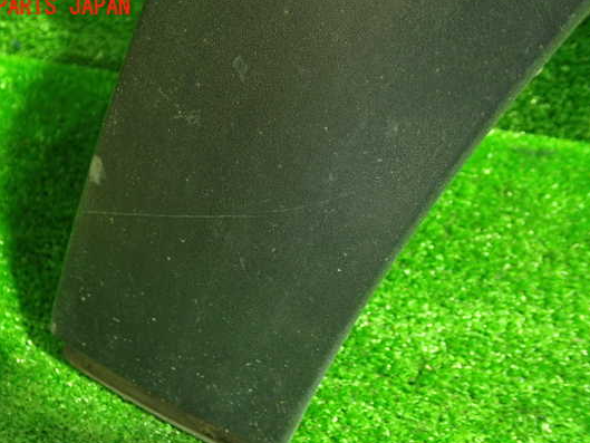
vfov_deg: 41.8
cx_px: 262
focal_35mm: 34
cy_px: 244
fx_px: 580
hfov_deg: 53.8
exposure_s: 1/25
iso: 800
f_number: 2.3
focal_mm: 5.4
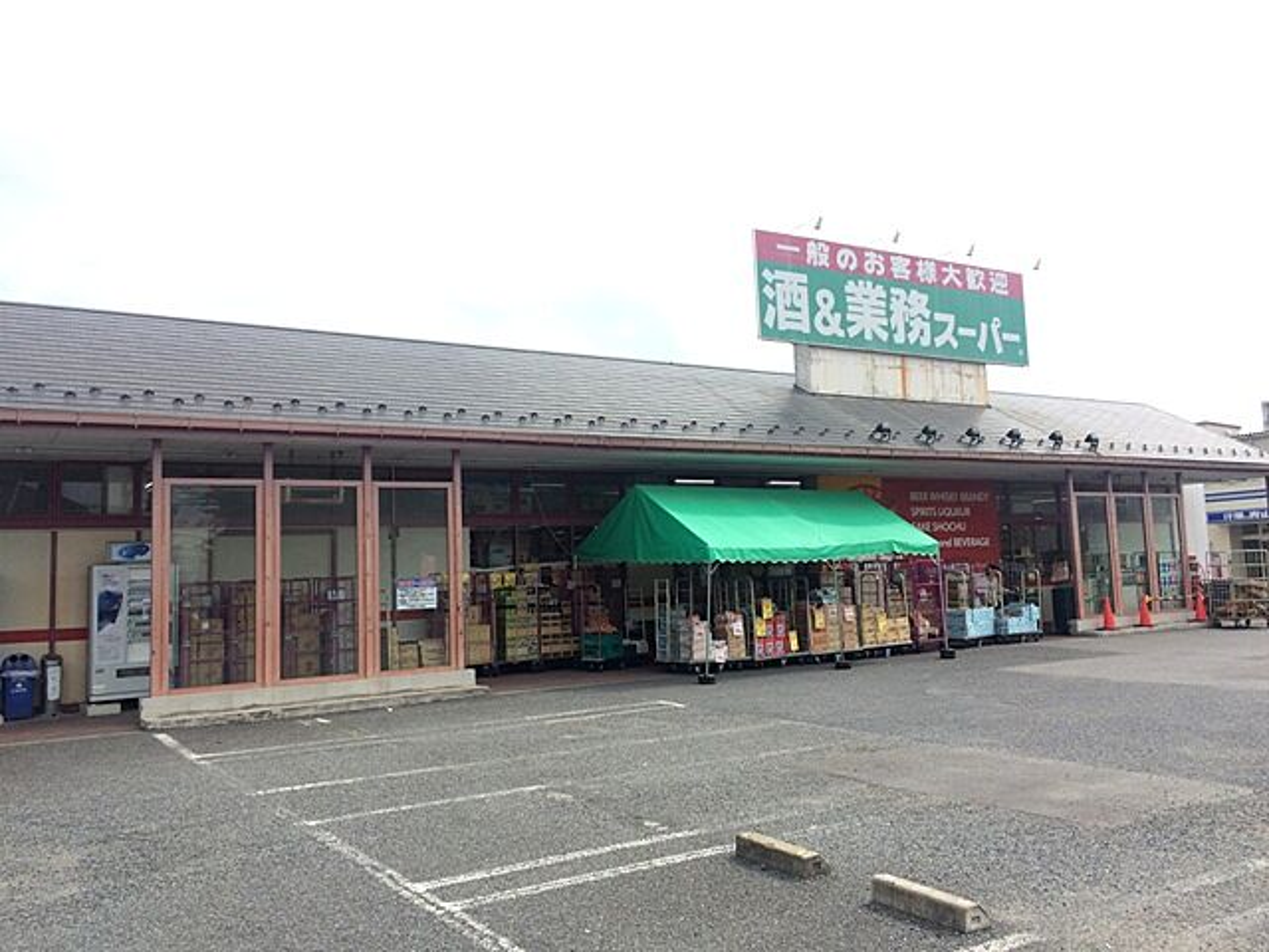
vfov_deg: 48.2
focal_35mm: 29
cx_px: 634
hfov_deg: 61.7
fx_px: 1063
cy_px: 476
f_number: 2.2
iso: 32
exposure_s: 1/1282
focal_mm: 4.15
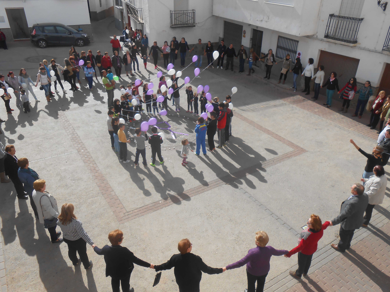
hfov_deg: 67.3
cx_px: 195
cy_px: 146
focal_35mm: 26
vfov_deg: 53.1
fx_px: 293
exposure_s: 1/1000
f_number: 3.5
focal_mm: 4.6
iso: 80
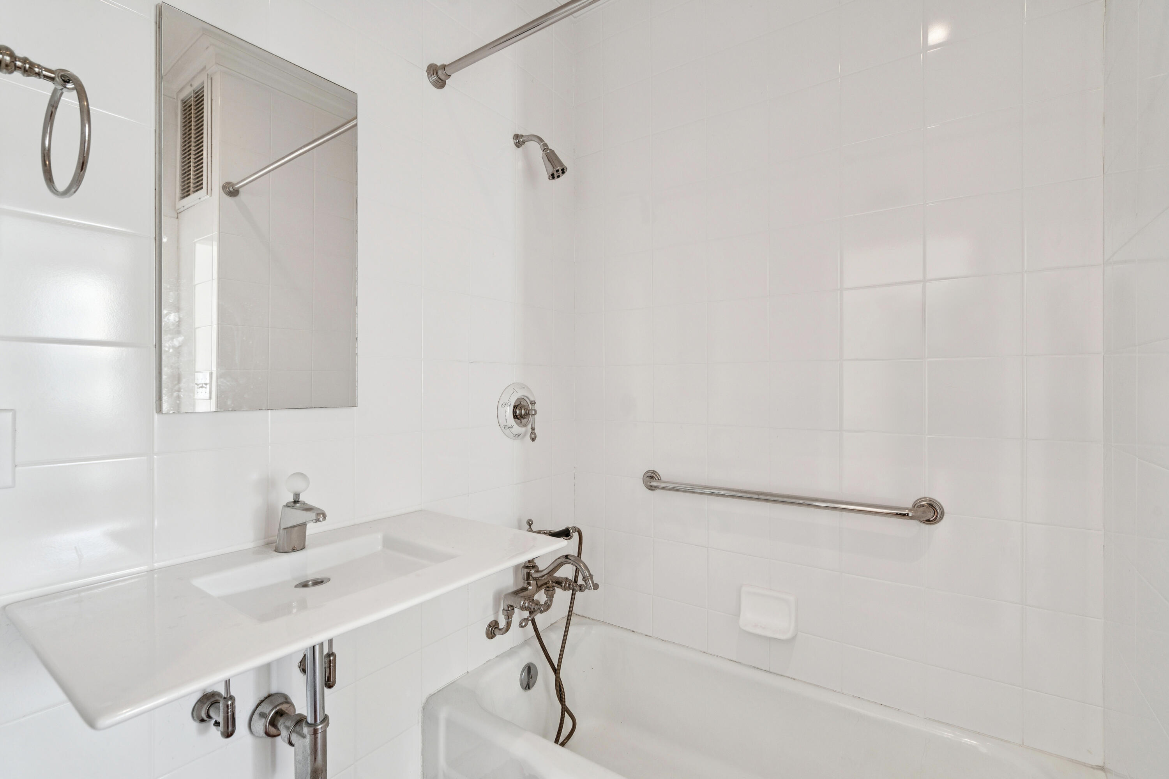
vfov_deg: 73.7
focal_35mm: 16
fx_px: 520
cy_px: 390
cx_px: 584
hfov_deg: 96.7
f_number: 8
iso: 400
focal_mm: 16
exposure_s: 1/2.5
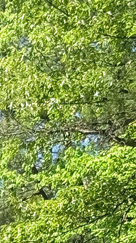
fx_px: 1739
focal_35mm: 271
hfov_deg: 4.3
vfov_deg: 7.9
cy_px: 330
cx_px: -280
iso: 100
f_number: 1.78
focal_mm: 6.76
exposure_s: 1/1608
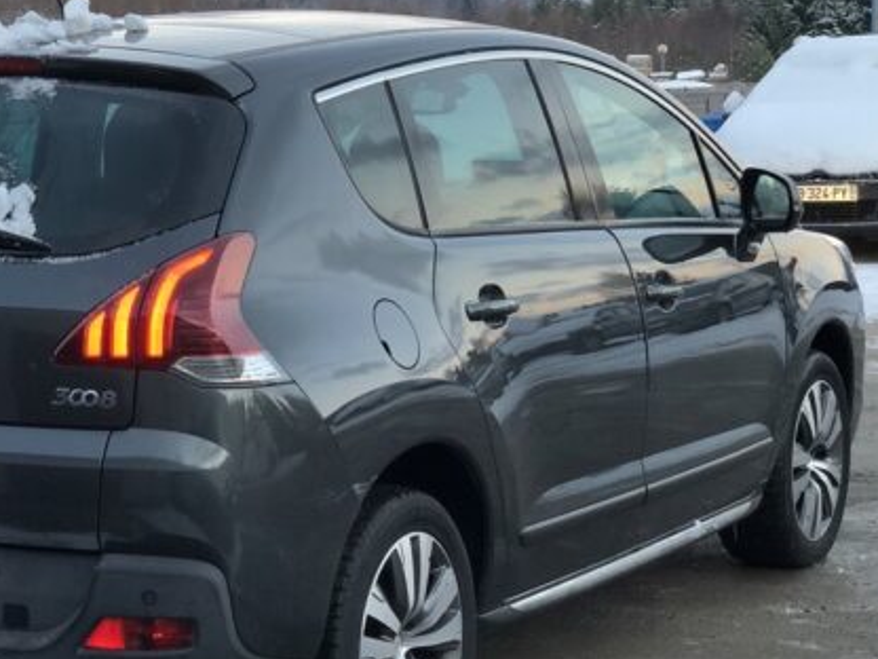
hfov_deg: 19.5
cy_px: 270
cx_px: 260
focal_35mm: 100
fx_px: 2536
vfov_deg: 14.8
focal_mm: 6
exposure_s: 1/47
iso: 40
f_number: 2.4
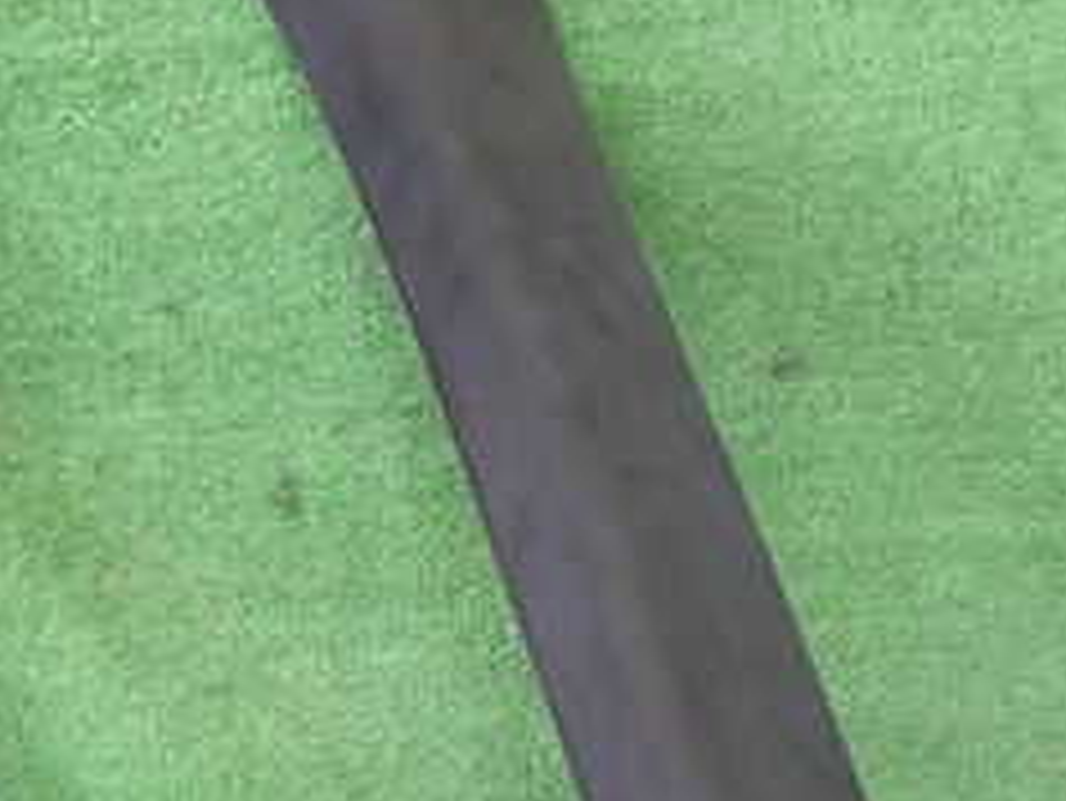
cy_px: 783
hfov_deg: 25.6
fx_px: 2342
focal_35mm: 76
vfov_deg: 18.9
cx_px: 472
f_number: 2.3
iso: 400
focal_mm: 5.4
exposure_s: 1/30
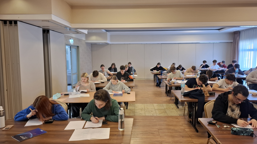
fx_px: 177
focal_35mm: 26
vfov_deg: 44.4
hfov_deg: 71.9
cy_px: 70
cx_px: 133
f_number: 1.8
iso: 160
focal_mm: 5.54
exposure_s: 1/50
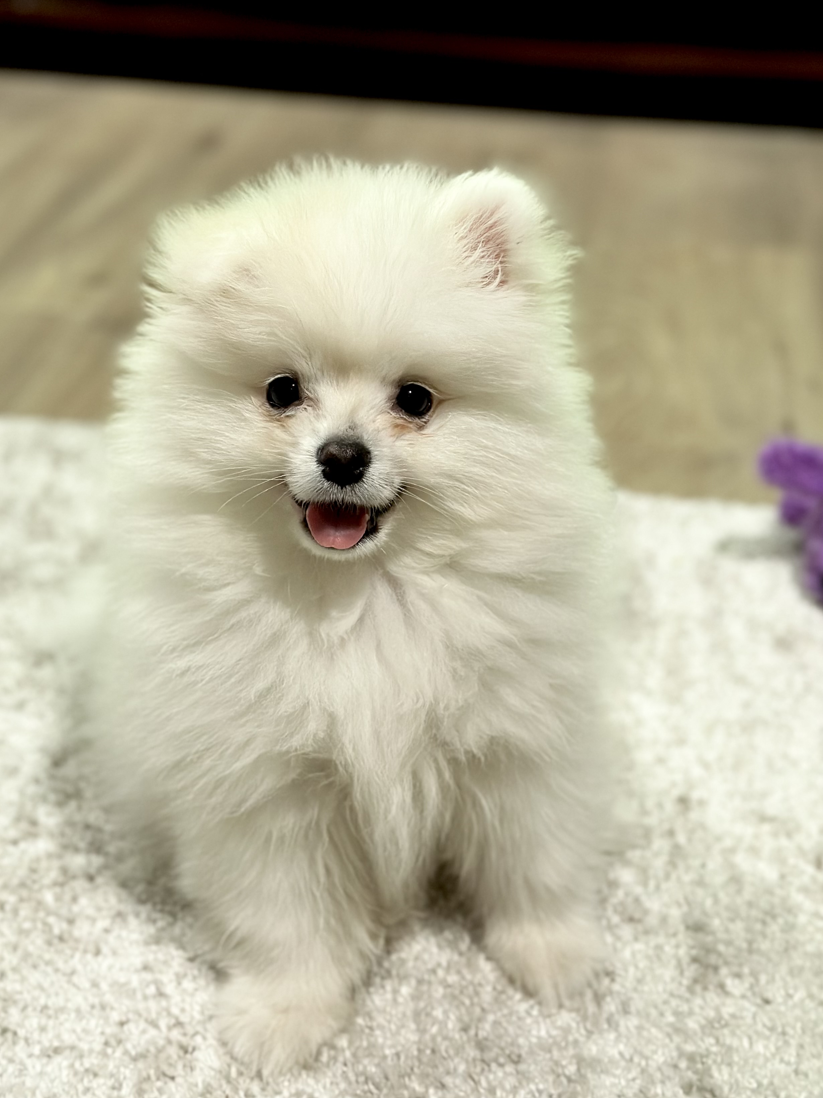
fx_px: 1870
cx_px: 324
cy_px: 438
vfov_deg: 32.6
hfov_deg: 24.8
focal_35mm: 59
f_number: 1.78
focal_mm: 6.86
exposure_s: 1/60
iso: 400
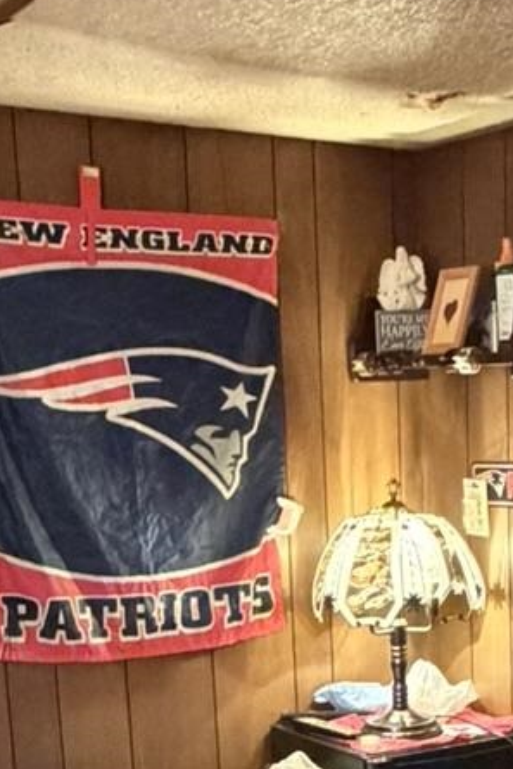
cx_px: 491
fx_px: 1431
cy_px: 721
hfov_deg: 19.8
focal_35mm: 67
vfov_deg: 28.7
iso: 1250
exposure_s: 1/40
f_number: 2.2
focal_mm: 2.22
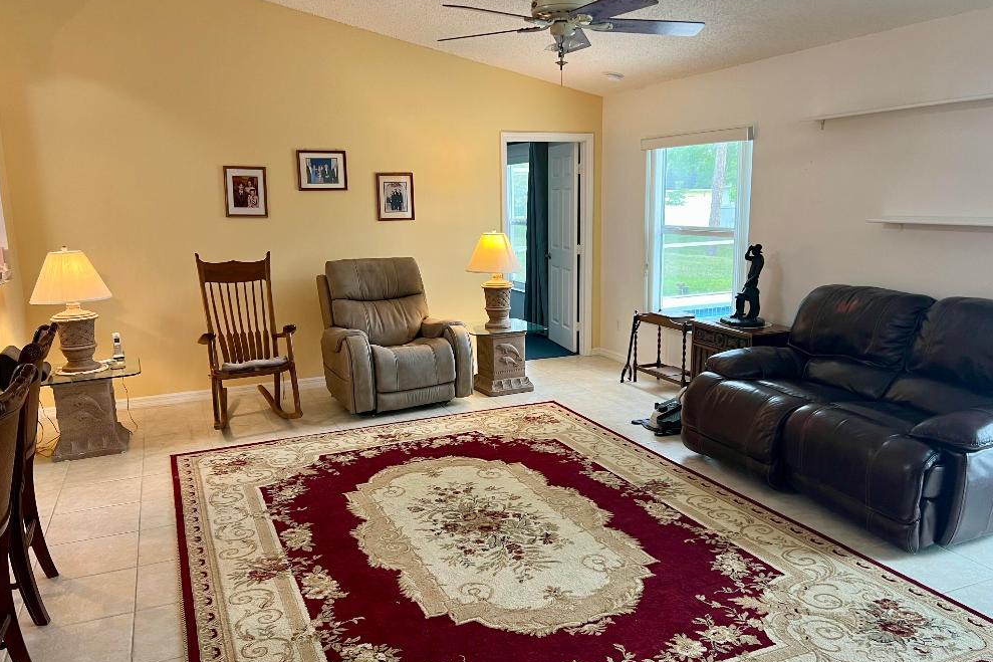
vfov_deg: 46.4
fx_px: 772
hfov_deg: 65.5
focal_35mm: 28
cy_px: 346
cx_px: 496
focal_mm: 5.7
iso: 125
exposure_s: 1/60
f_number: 1.5
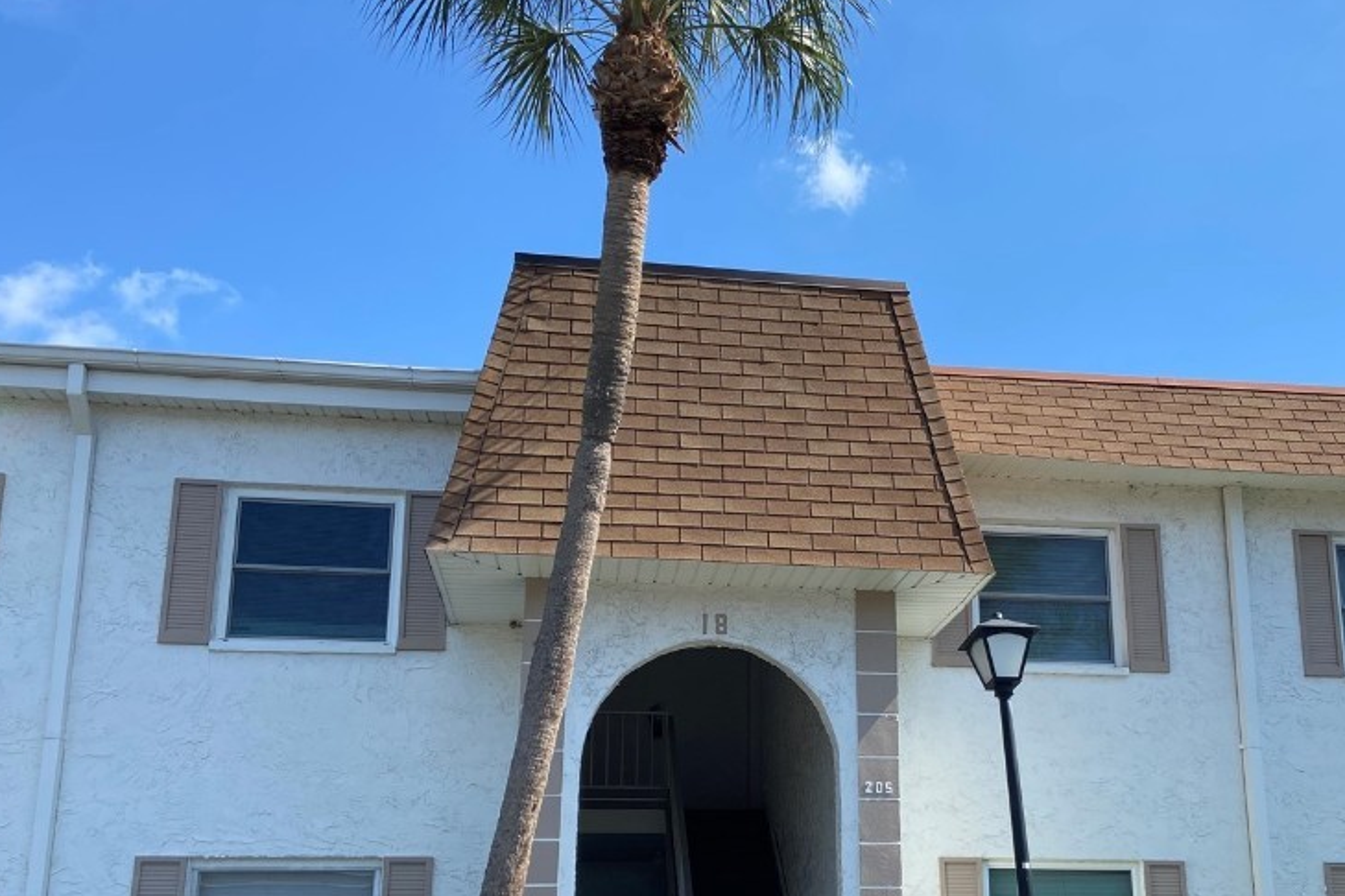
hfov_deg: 50.4
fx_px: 1420
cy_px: 660
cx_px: 804
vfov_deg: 34.4
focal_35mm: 38
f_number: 1.8
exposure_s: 1/1898
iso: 32
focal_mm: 4.25
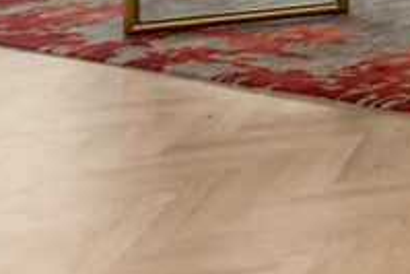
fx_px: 1459
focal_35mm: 128
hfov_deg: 9.9
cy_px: -387
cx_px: 1358
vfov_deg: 9.5
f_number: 18
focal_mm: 17
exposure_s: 1/6
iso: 640
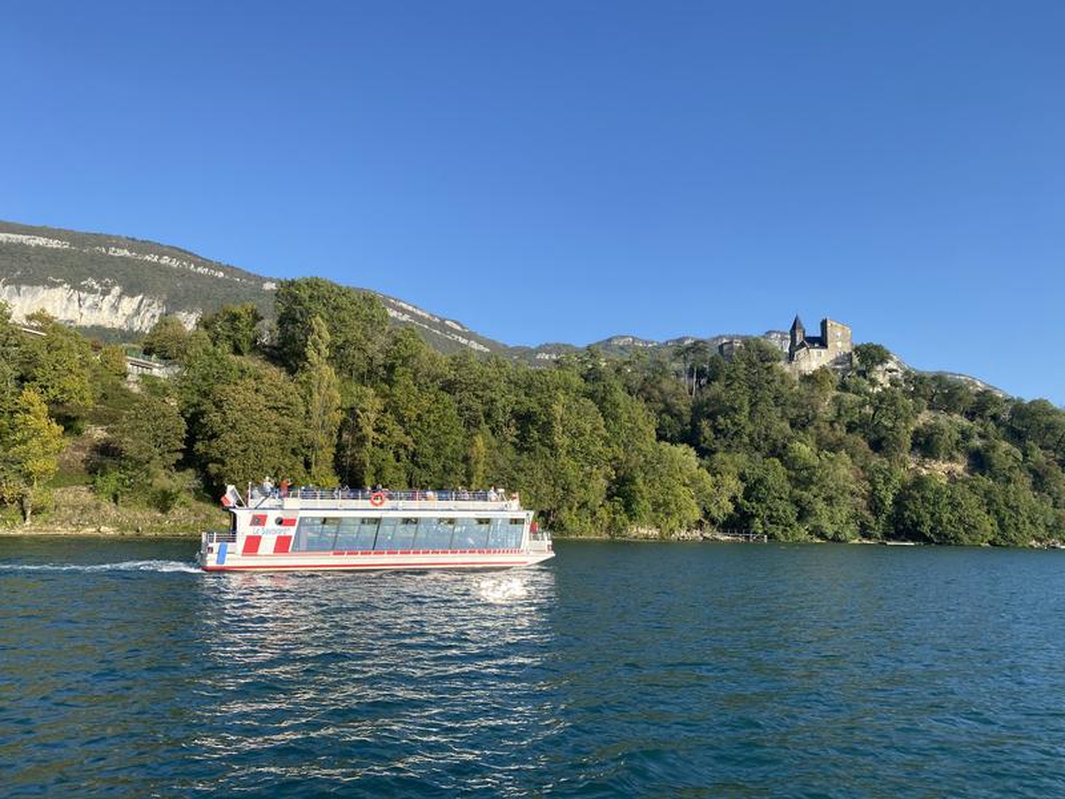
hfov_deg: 67.3
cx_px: 532
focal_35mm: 26
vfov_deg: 53.1
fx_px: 800
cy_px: 400
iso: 32
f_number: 1.8
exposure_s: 1/1808
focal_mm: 4.25
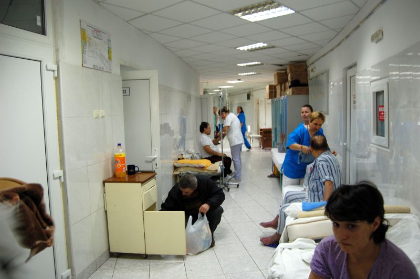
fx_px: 315
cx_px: 210
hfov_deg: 67.4
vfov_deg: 47.9
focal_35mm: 27
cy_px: 140
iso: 400
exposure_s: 1/30
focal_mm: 18
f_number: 3.5
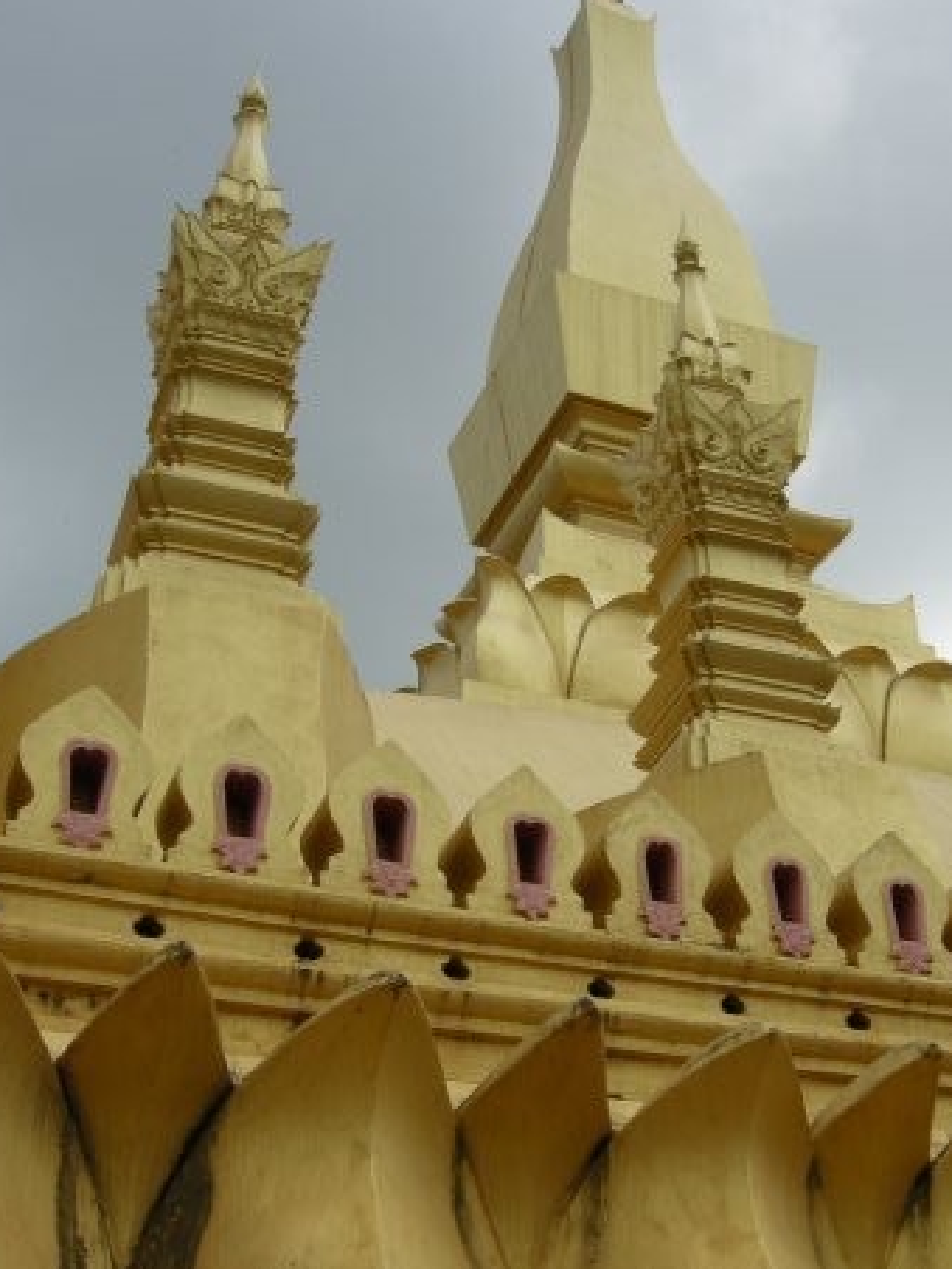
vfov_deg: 37.4
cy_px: 705
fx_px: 1870
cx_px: 635
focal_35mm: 51
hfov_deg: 28.4
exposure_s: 1/260
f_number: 6.1
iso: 64
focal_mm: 7.5
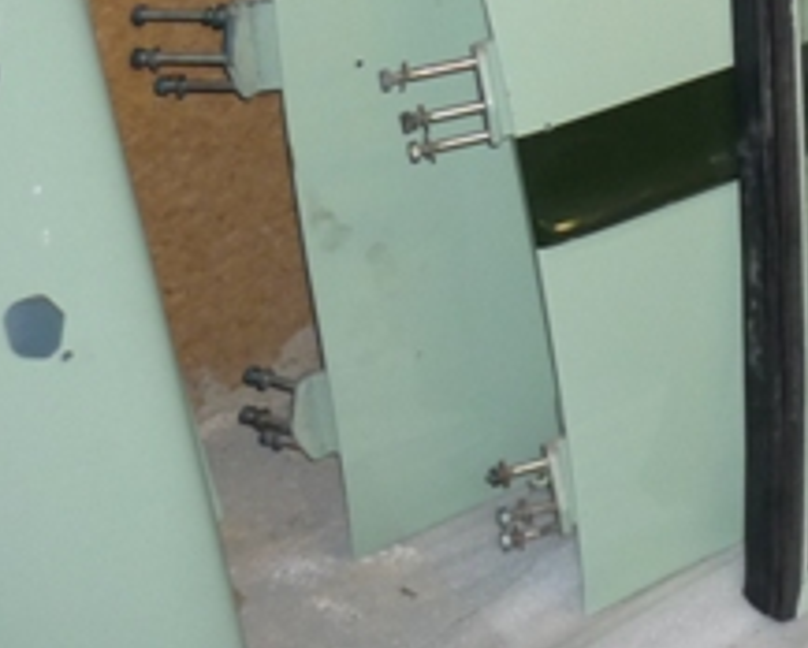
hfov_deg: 18.9
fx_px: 2274
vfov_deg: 15.5
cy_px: -182
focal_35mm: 95
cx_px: 998
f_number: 2.8
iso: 160
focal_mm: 5.5
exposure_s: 1/30
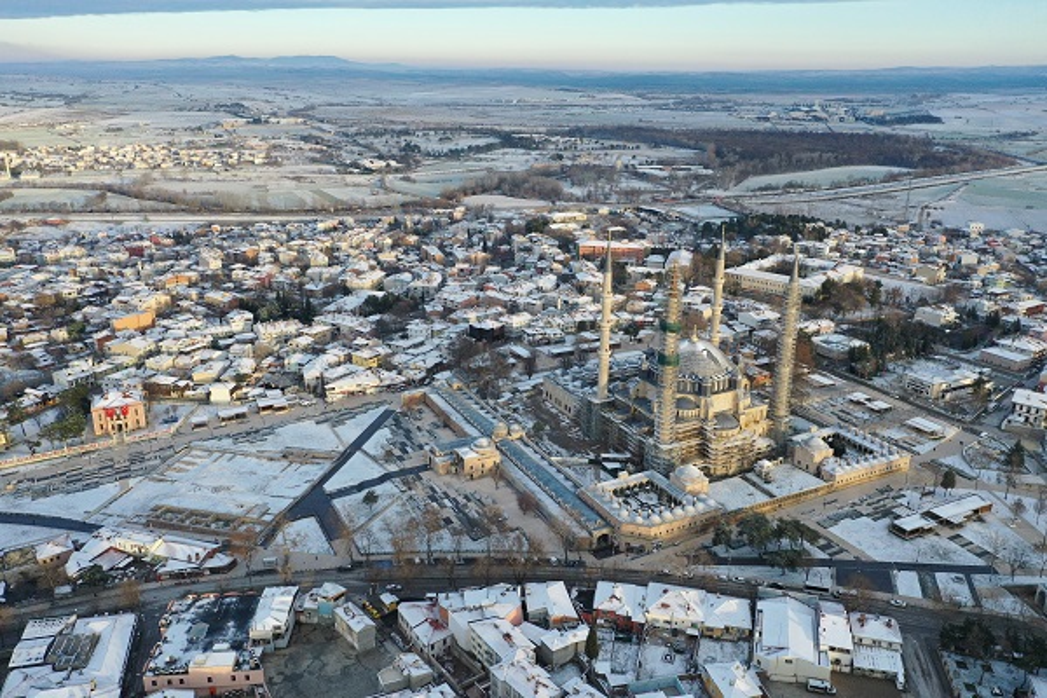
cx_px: 524
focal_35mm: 28
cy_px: 349
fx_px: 814
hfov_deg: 65.5
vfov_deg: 46.4
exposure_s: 1/500
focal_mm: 10.26
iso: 400
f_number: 5
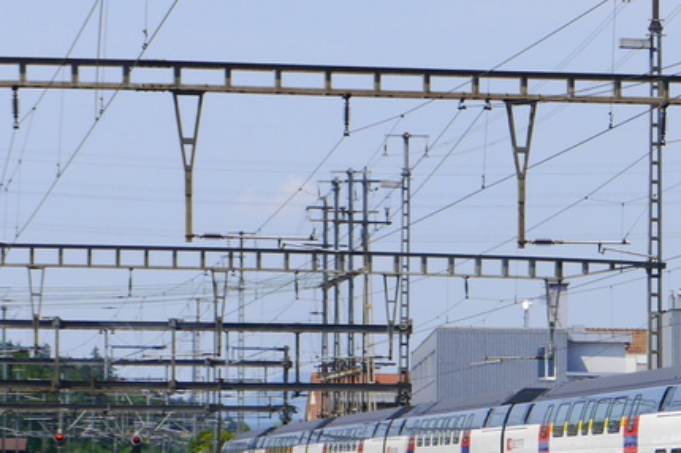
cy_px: 409
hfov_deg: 8.3
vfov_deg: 5.6
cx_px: 923
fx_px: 4612
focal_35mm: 244
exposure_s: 1/320
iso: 160
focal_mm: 42
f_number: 9
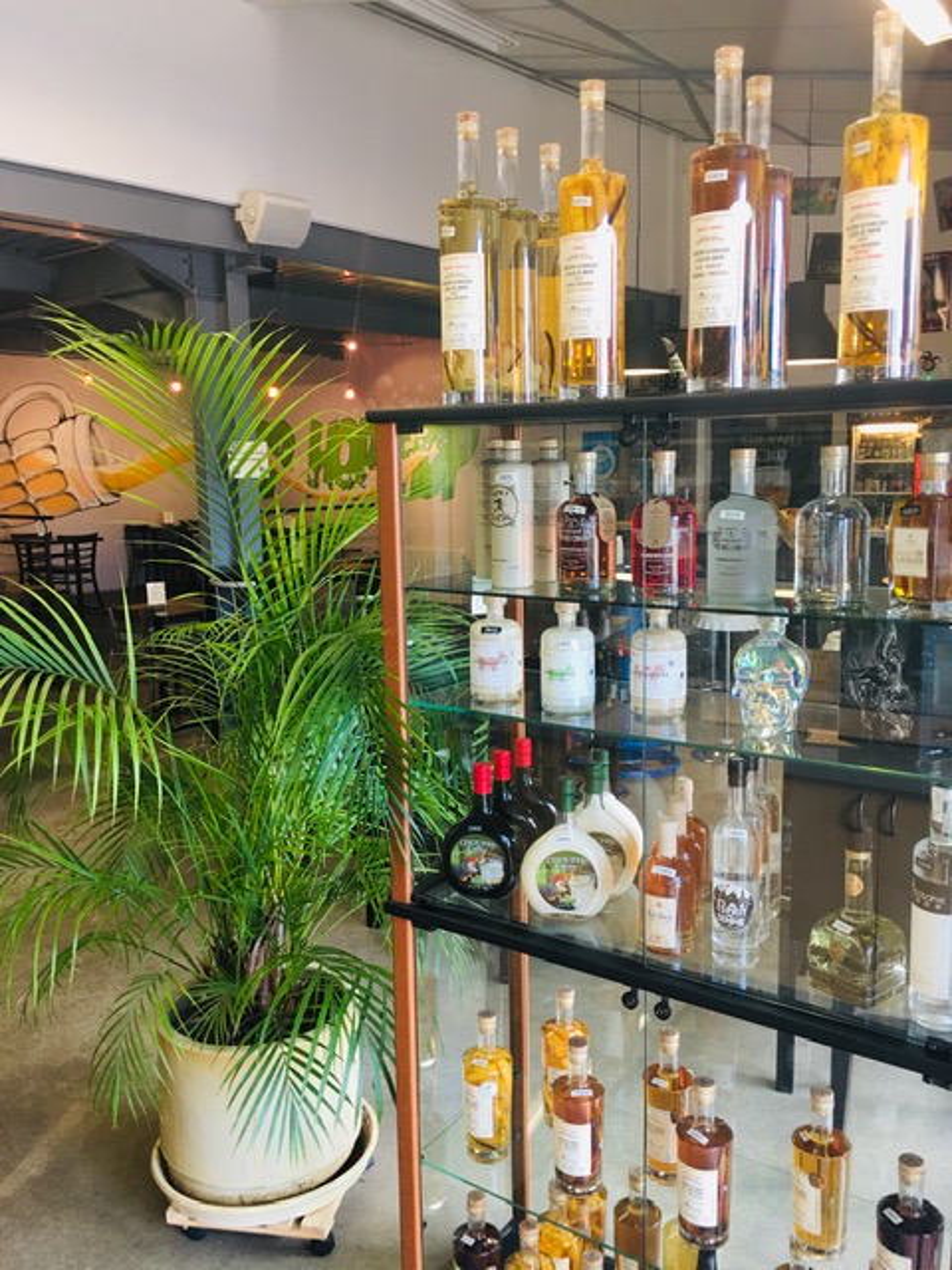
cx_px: 476
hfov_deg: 48.2
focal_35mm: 29
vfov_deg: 61.7
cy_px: 635
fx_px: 1063
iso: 64
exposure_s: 1/33
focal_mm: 4.15
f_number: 2.2
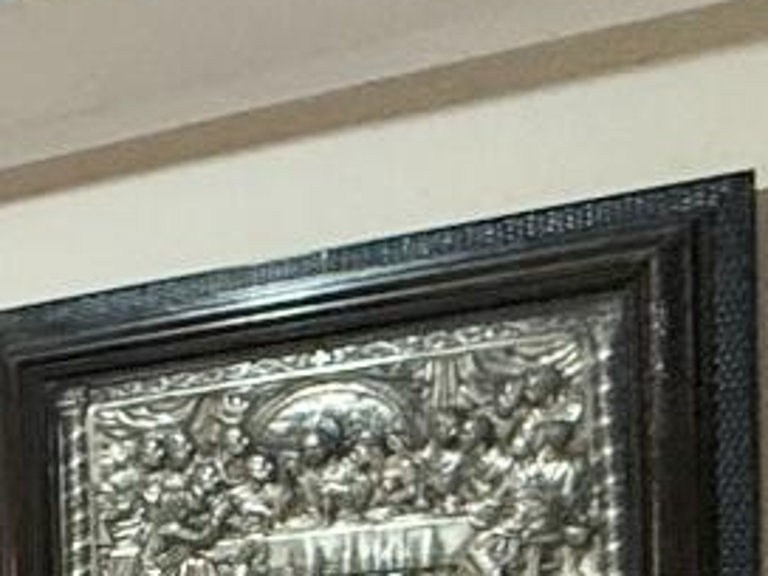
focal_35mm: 103
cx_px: -1400
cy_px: 904
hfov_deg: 12.0
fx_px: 2285
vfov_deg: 13.4
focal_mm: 2.22
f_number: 2.2
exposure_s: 1/50
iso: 320
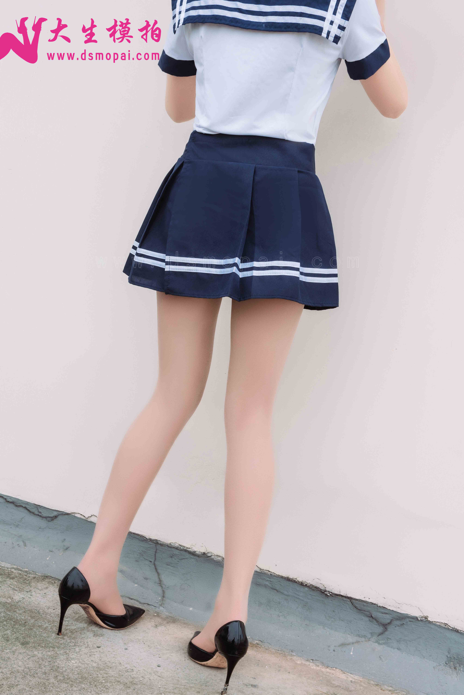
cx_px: 232
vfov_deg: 44.5
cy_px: 348
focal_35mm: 44
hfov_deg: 30.5
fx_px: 850
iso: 200
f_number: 13
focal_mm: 44
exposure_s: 1/100
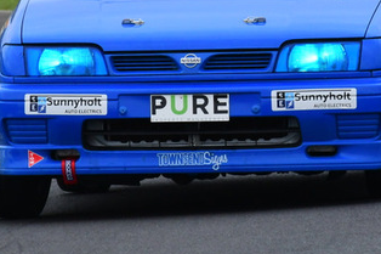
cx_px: 218
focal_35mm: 1912
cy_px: -46
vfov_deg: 0.7
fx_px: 20224
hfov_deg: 1.1
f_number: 11
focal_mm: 500
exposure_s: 1/640
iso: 1000
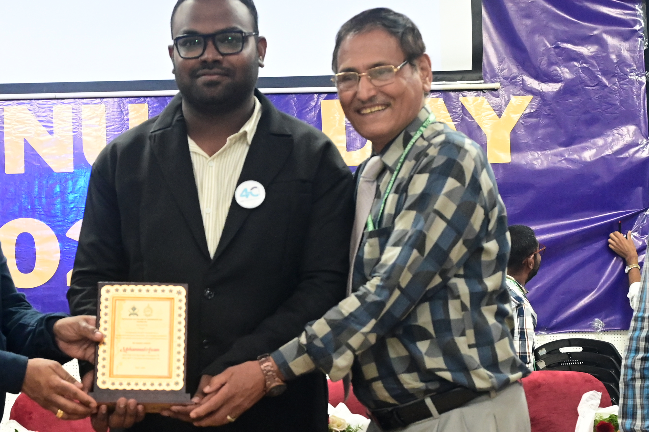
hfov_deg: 22.2
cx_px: 178
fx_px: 1640
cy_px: 388
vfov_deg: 14.8
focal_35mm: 91
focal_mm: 40
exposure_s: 1/125
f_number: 5
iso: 5000
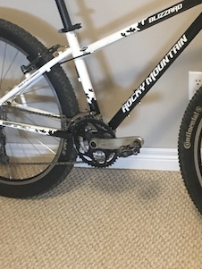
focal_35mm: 77
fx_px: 599
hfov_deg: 18.9
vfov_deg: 25.3
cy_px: 102
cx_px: 167
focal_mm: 4.15
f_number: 2.2
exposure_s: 1/15
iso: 400
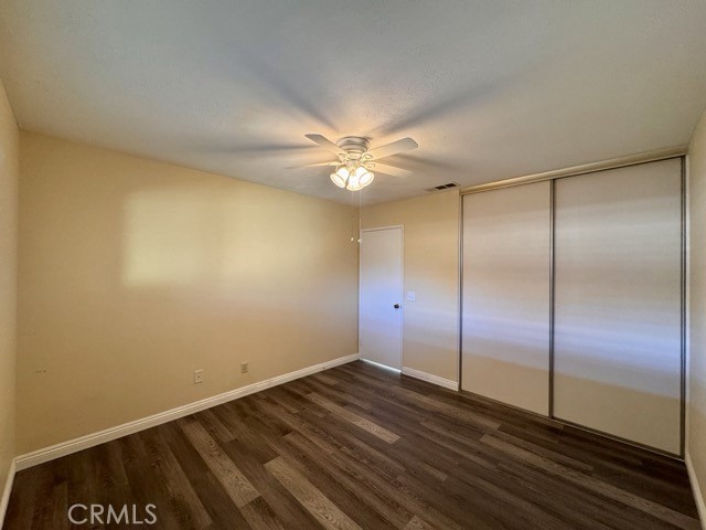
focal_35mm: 14
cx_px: 353
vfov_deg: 85.7
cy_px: 265
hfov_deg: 102.1
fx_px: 286
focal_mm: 2.22
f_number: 2.2
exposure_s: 1/60
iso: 400
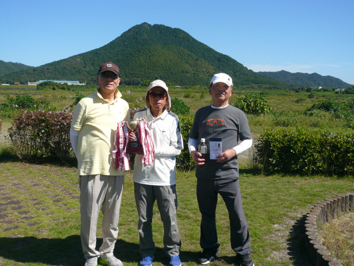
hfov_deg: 52.6
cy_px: 133
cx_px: 177
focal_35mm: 35
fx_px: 358
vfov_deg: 40.7
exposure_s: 1/200
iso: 100
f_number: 9
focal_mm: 5.7
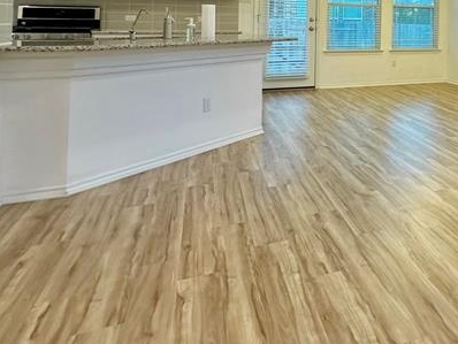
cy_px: 17
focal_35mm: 36
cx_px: 478
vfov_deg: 36.5
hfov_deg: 42.7
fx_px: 477
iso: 200
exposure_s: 1/120
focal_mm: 2.22
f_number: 2.2
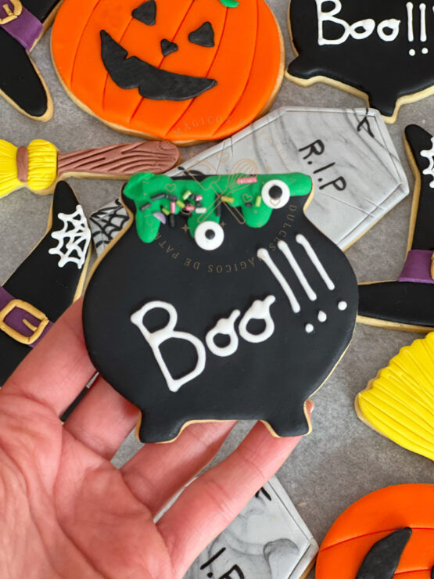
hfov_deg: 19.1
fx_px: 1287
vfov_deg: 25.3
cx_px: 217
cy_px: 290
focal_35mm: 77
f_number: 2.8
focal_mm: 9
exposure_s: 1/121
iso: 160
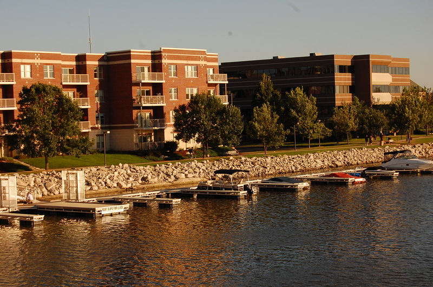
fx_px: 990
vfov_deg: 16.5
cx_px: 216
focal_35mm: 82
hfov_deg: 24.7
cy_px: 144
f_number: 9
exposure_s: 1/320
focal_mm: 55
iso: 200
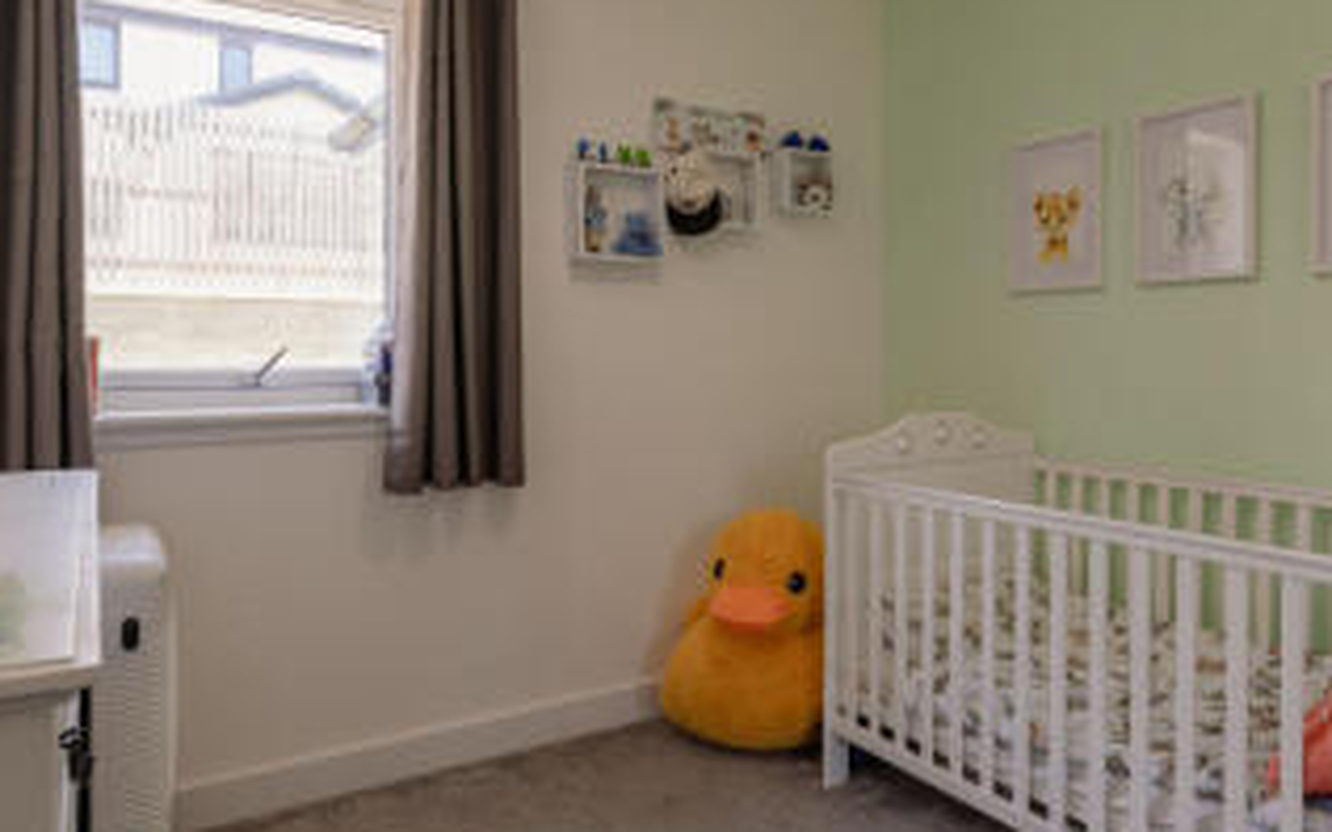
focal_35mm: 26
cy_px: 347
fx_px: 944
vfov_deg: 47.4
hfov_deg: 69.8
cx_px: 790
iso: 100
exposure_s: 1/10
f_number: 8
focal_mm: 17
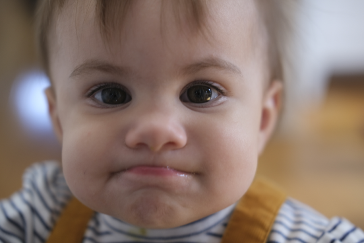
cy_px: 122
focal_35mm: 53
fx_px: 536
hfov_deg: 37.5
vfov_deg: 25.5
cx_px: 182
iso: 160
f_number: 2.2
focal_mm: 35
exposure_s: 1/60
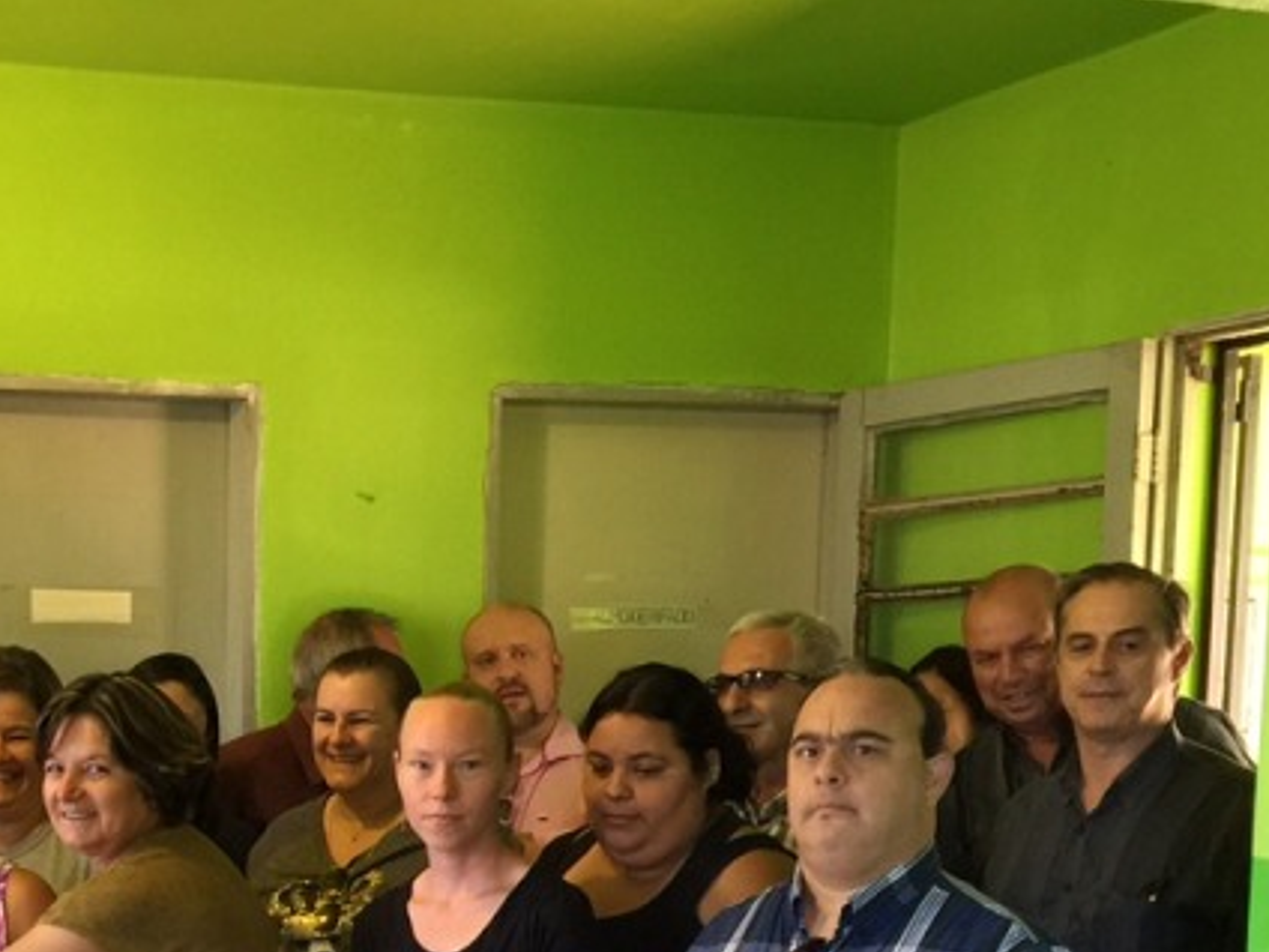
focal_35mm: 70
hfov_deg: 26.9
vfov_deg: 19.7
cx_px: 135
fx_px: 2566
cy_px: 1144
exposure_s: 1/15
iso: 40
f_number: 2.2
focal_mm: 4.15
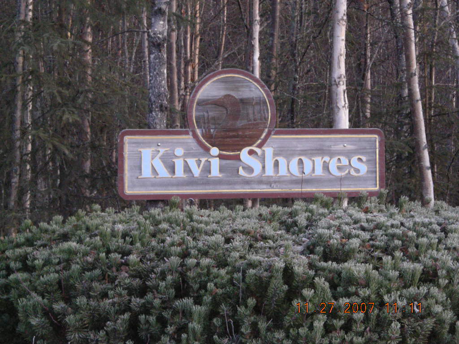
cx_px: 230
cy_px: 172
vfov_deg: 12.8
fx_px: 1538
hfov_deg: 17.0
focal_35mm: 116
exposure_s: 1/120
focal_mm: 19.2
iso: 328
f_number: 5.3
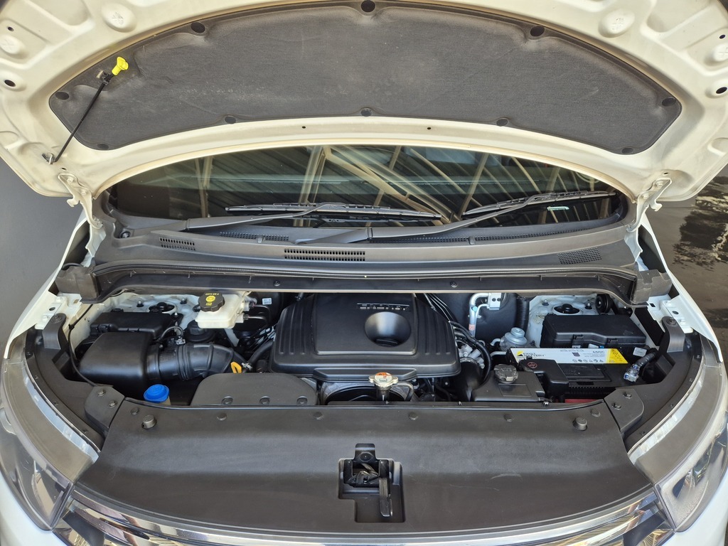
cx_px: 364
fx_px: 484
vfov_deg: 58.9
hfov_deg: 73.9
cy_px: 273
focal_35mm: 23
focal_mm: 5.4
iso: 160
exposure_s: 1/180
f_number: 1.8
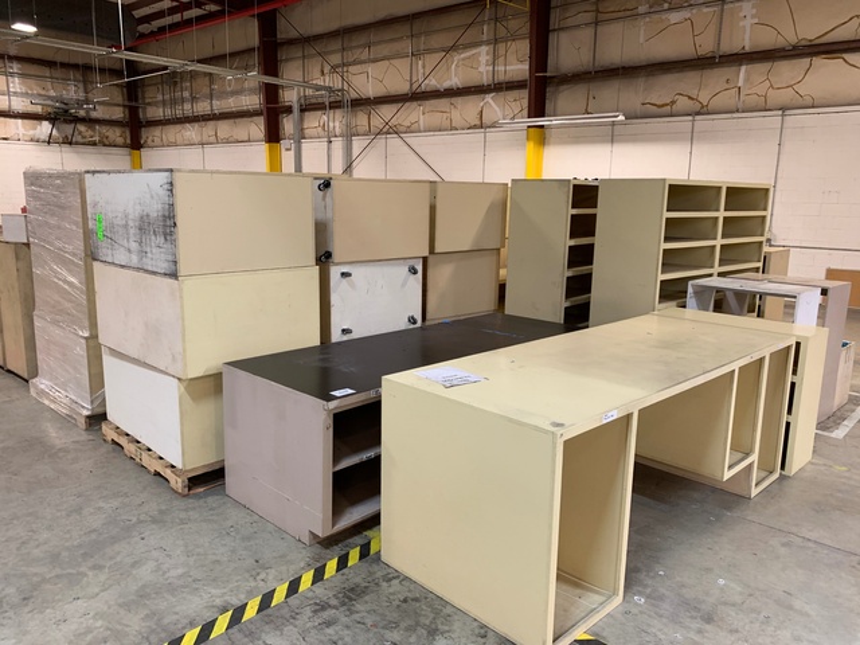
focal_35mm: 26
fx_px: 646
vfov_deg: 53.1
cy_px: 322
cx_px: 430
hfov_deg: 67.3
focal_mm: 4.25
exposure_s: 1/60
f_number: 1.8
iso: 160
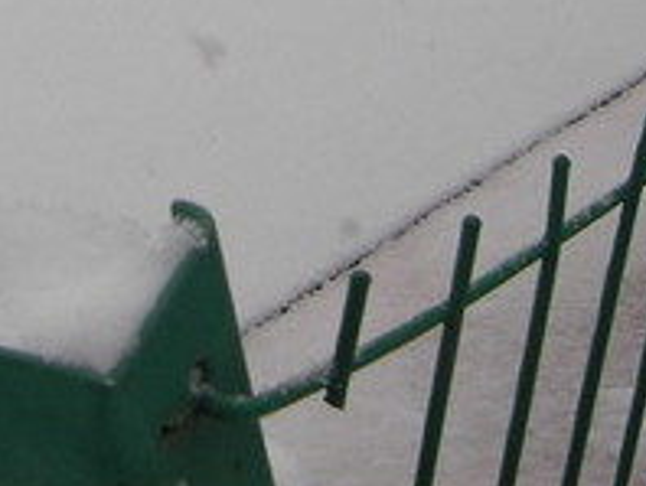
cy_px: -153
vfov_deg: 12.5
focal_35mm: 115
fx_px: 2149
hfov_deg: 17.0
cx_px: 131
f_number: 3.3
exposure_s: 1/302
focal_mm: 6.3
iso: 50
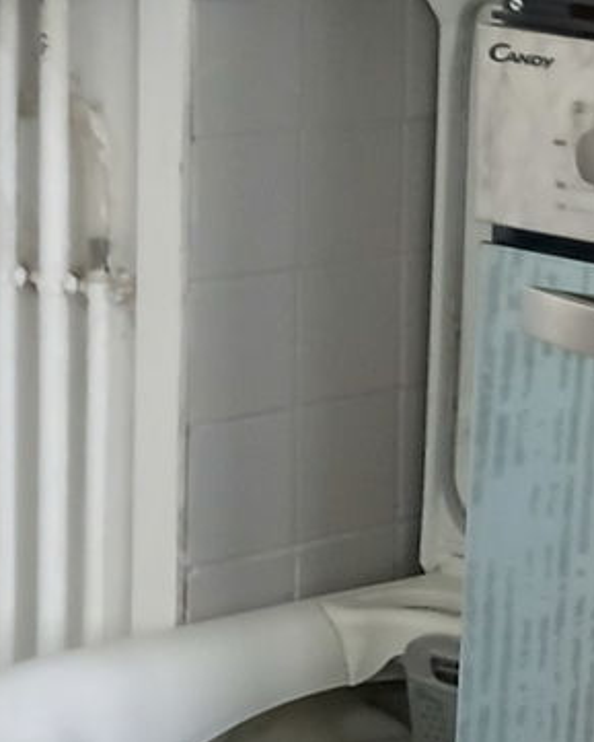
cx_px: 1264
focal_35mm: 144
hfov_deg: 9.8
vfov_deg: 13.4
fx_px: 3163
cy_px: 332
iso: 80
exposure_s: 1/60
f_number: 2
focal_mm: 4.6
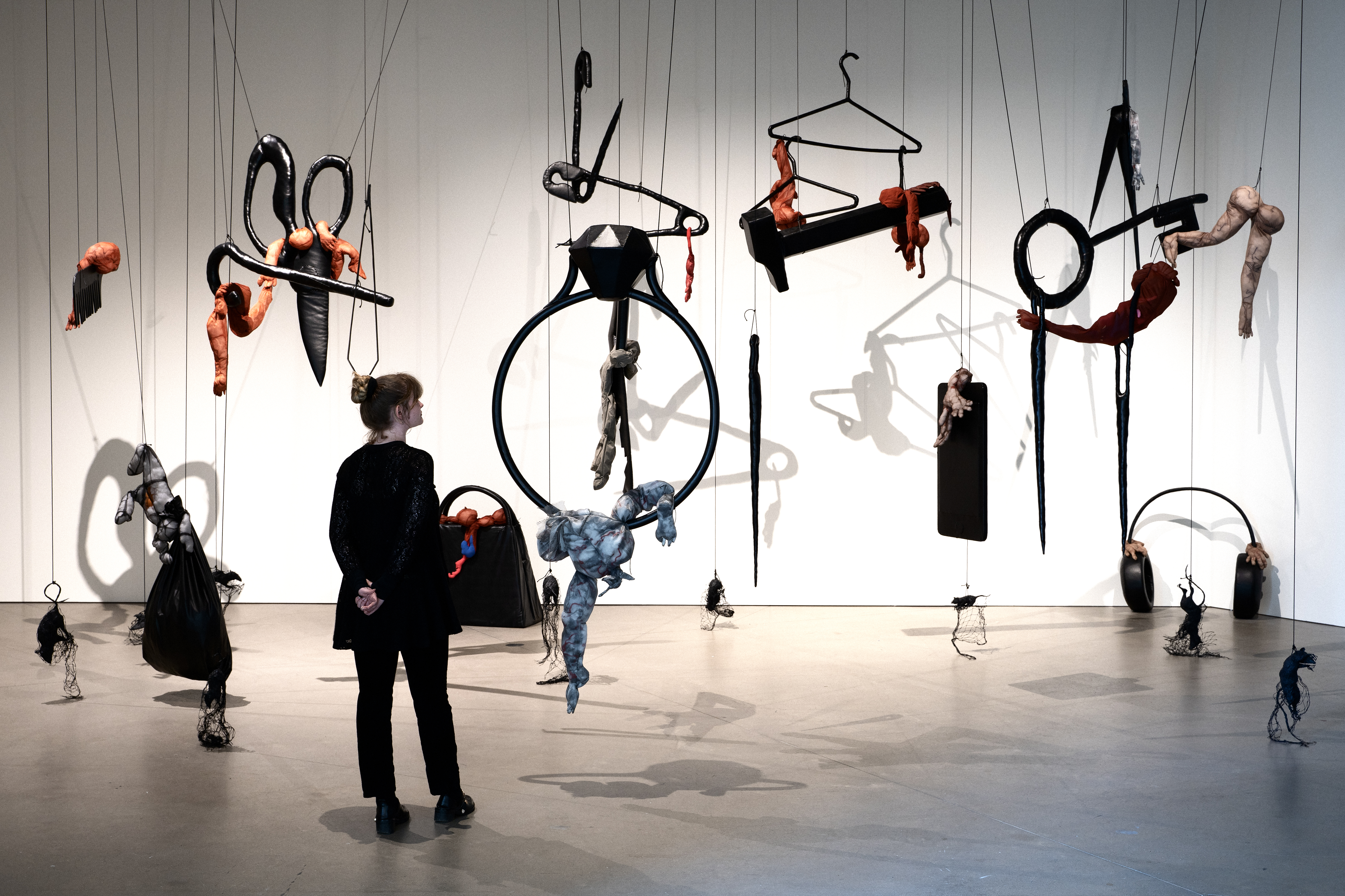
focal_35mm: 38
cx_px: 672
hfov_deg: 50.7
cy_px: 448
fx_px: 1420
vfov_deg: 35.1
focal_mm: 38
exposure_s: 1/2.5
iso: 200
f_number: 8
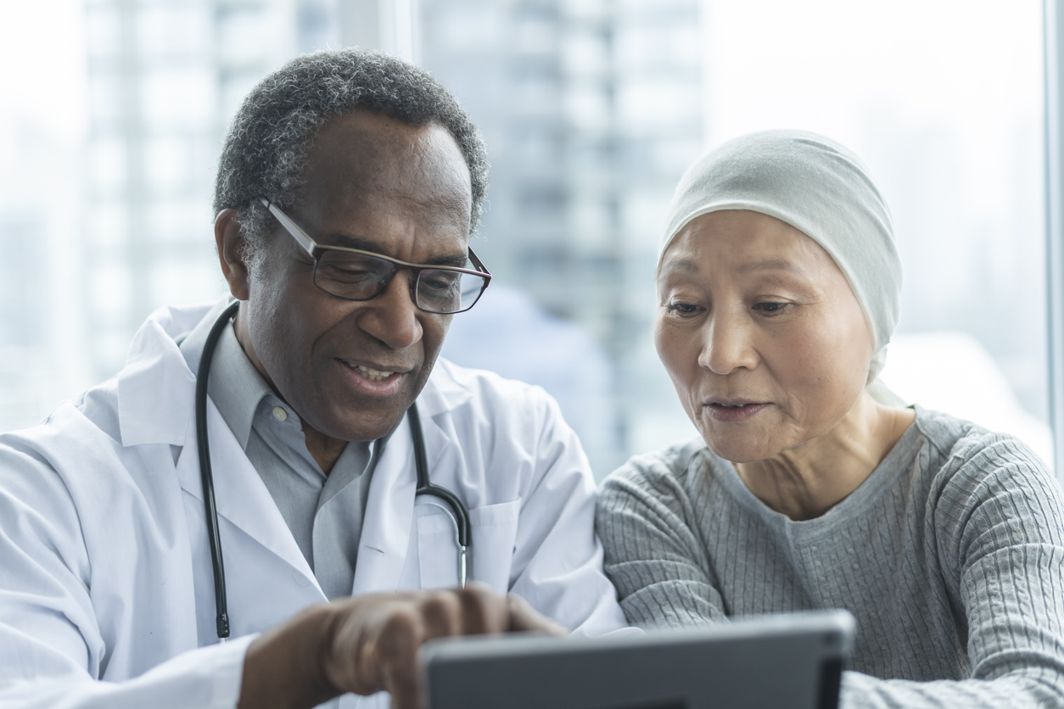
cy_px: 354
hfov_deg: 39.6
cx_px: 532
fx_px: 1478
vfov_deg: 27.0
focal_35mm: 50
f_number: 2.2
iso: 320
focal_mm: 50
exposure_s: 1/500
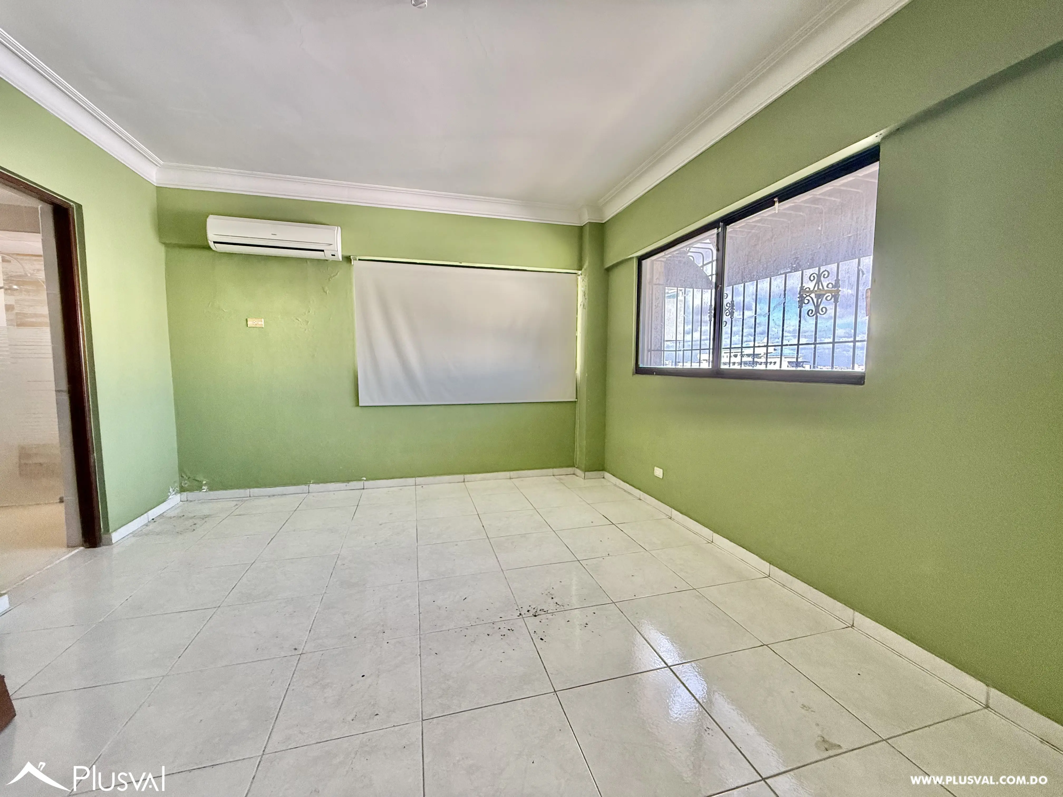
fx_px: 430
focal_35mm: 14
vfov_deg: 85.7
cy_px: 398
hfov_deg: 102.1
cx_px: 532
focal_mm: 2.22
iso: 200
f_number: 2.2
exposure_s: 1/99
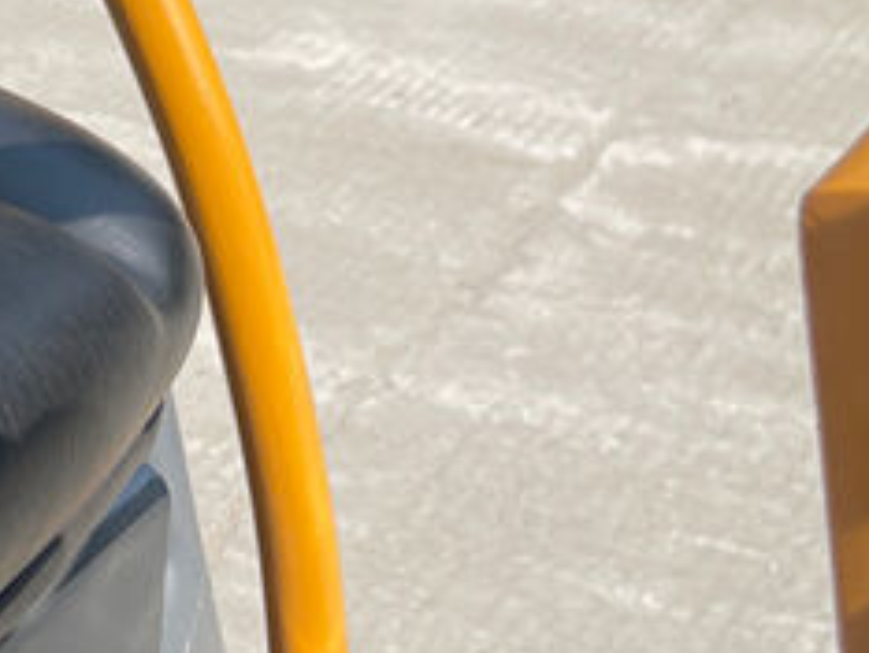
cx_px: -769
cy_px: -15
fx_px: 2789
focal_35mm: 111
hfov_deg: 15.0
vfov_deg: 13.2
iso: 32
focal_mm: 5.1
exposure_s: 1/2123
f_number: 1.6
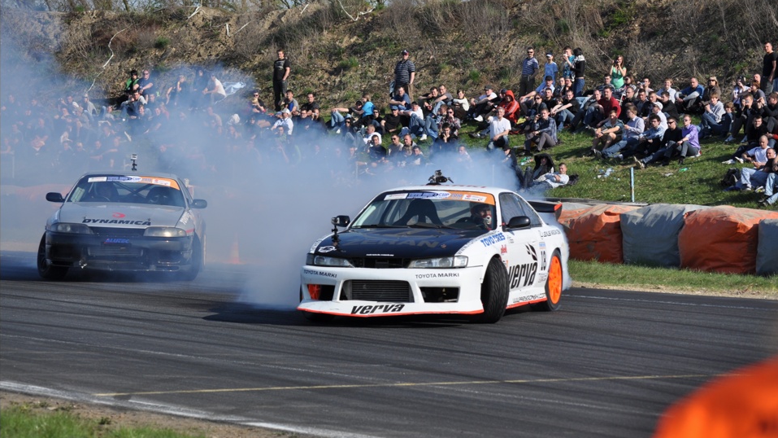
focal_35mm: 158
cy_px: 243
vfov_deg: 7.7
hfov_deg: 13.6
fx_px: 3259
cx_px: 391
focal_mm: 100
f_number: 6.3
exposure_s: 1/1000
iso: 200
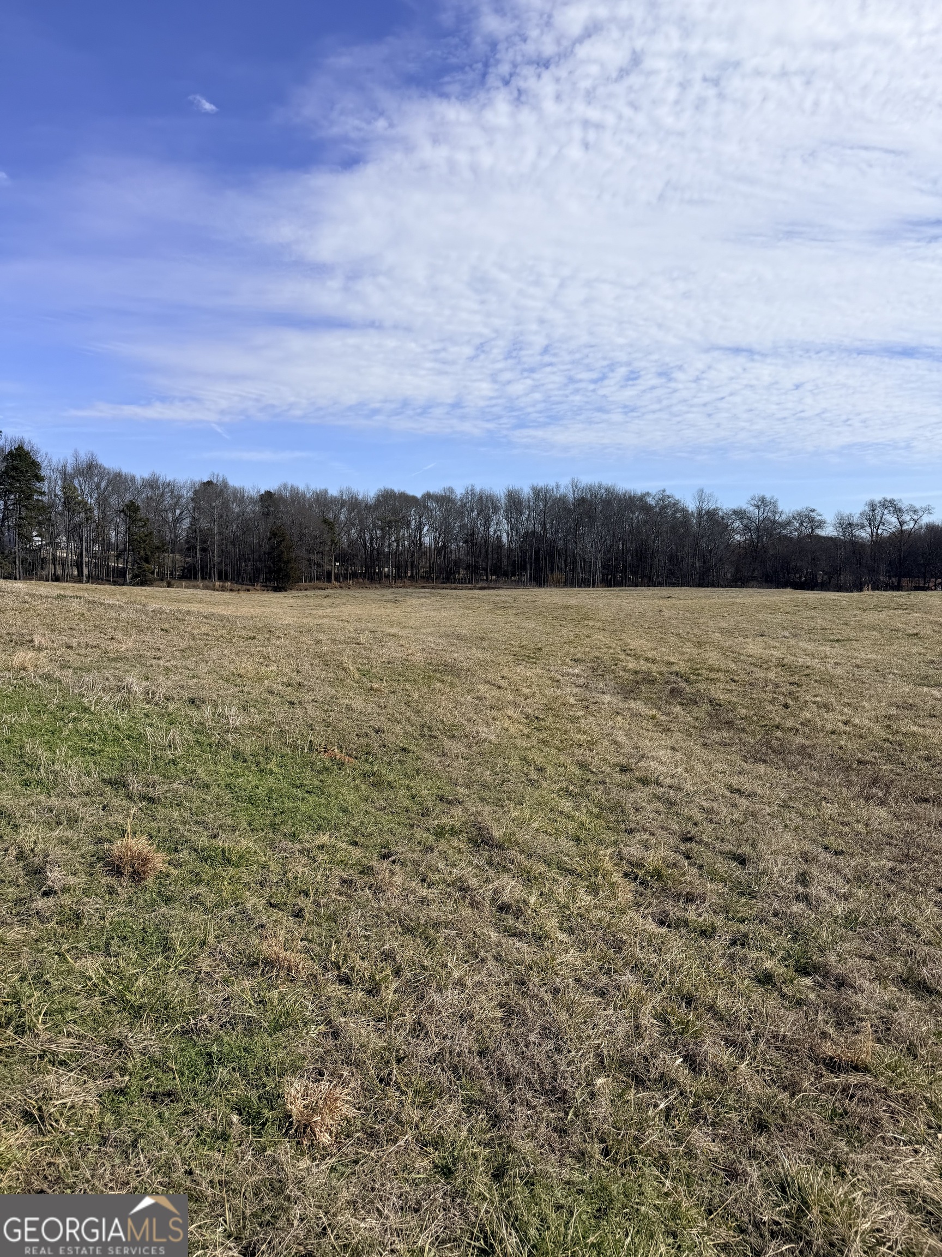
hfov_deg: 56.8
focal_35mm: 24
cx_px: 471
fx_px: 871
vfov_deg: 71.6
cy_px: 628
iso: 80
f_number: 1.78
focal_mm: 6.76
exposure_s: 1/7353
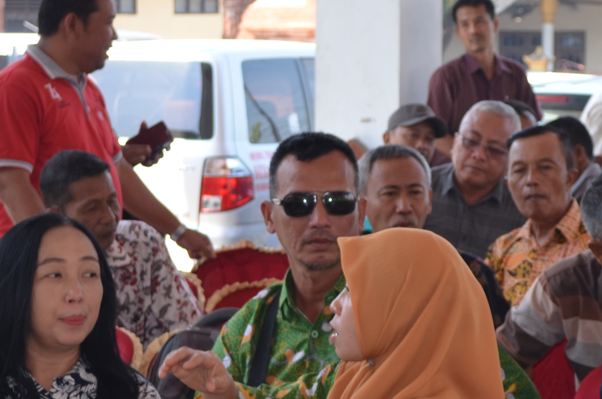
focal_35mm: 154
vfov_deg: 8.8
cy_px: 332
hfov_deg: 13.4
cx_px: 338
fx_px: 2570
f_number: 5
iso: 200
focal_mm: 38
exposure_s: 1/160
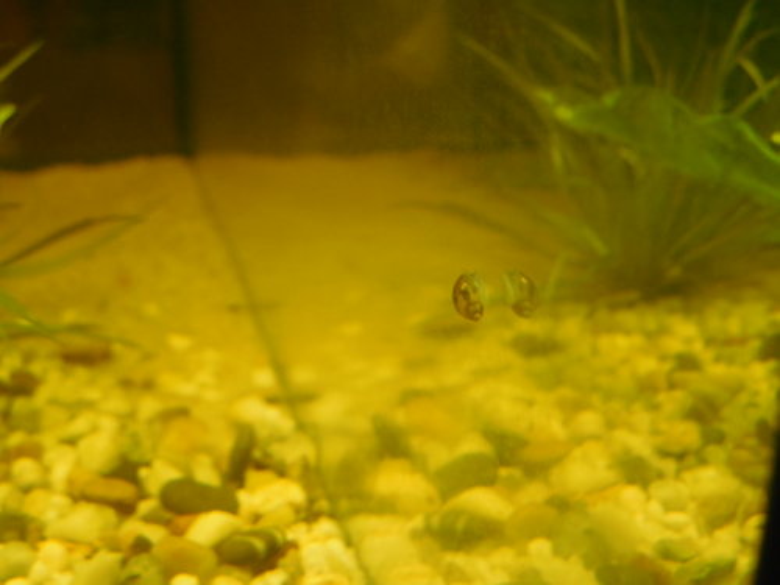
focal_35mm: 54
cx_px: 390
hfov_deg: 35.5
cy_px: 292
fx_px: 1217
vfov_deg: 27.0
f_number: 4.2
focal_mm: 9.8
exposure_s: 1/10
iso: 400
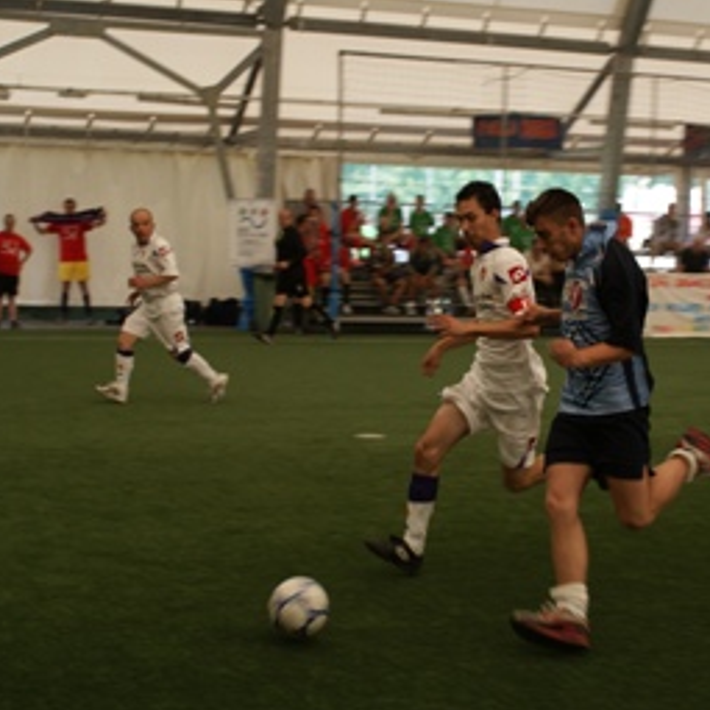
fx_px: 1346
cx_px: 430
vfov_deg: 29.6
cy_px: 358
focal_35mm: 58
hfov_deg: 29.5
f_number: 5
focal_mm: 30
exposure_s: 1/125
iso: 125
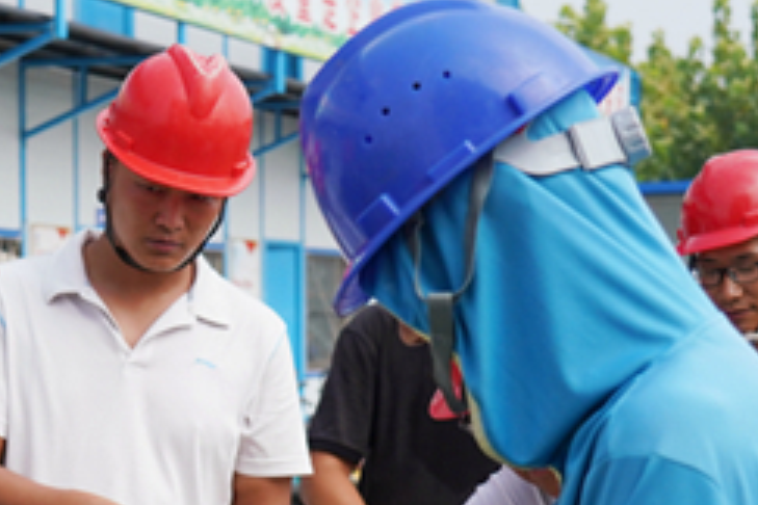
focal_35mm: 125
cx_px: 134
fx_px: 2632
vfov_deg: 10.9
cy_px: 497
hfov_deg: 16.3
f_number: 4.5
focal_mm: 38
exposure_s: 1/3200
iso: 400
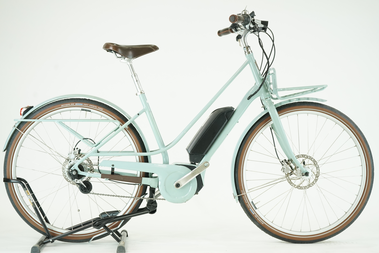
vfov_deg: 23.4
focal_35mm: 58
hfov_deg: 34.5
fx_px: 611
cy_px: 126
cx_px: 190
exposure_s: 1/200
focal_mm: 58
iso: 1600
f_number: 5
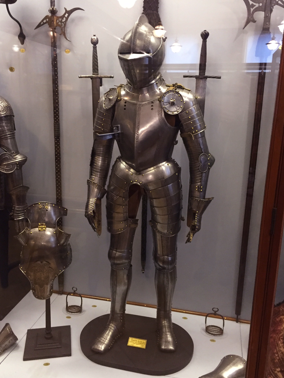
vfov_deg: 56.8
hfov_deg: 44.1
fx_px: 350
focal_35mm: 32
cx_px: 134
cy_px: 190
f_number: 2.2
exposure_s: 1/17
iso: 250
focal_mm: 4.15
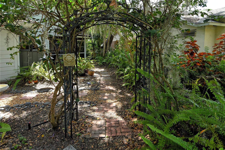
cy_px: 75
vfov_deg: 67.4
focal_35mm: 18
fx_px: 112
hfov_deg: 90.0
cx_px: 112
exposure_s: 1/250
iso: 640
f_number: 9
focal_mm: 12
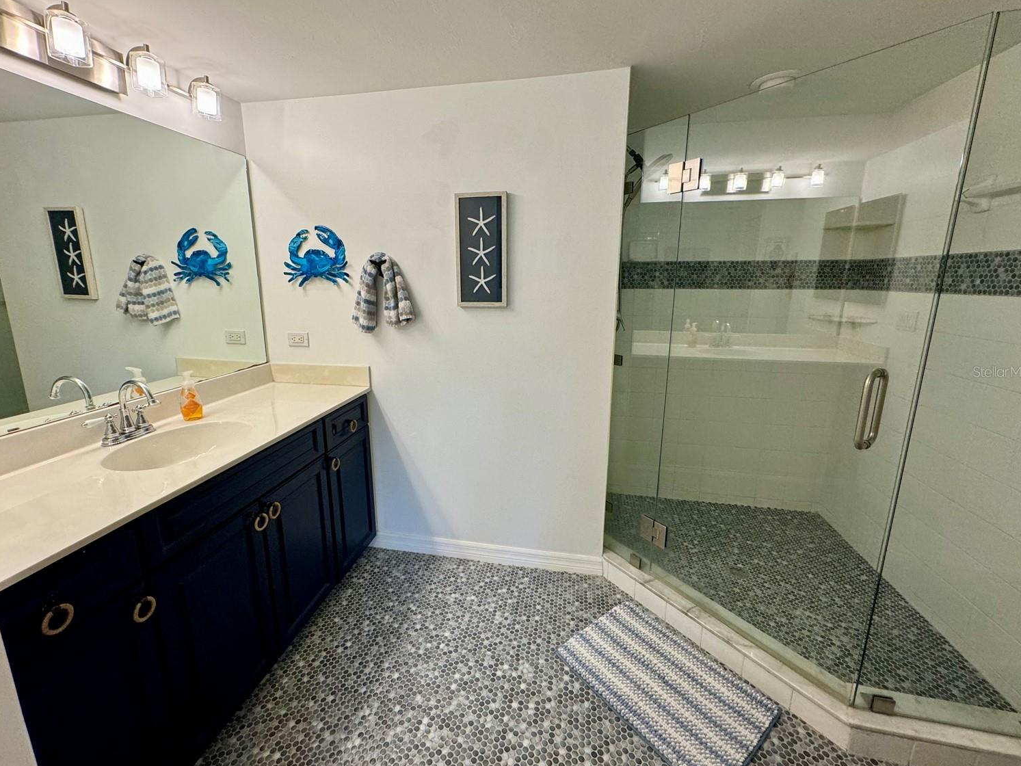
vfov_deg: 81.7
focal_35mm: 15
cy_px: 371
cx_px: 490
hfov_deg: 98.1
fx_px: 442
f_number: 2.2
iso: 200
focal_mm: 2.22
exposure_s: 1/120
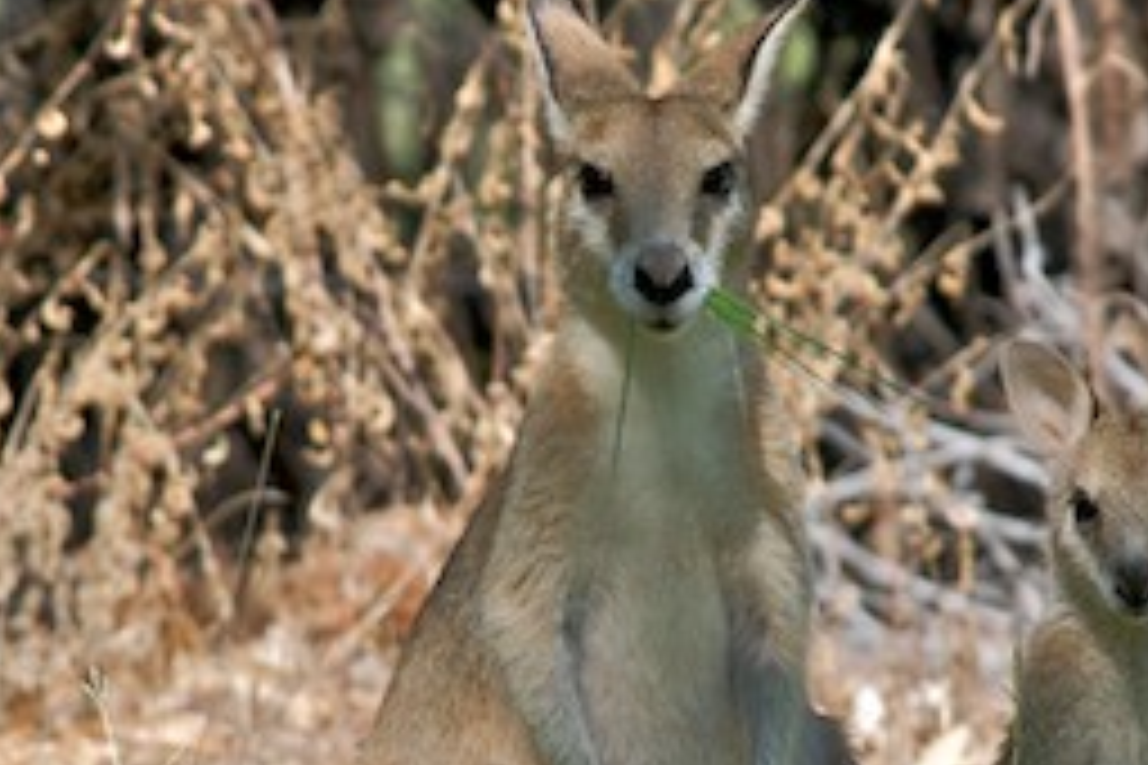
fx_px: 45024
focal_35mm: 1412
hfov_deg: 1.5
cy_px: 702
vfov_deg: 1.0
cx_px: 1184
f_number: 9
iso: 320
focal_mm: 400
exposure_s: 1/320
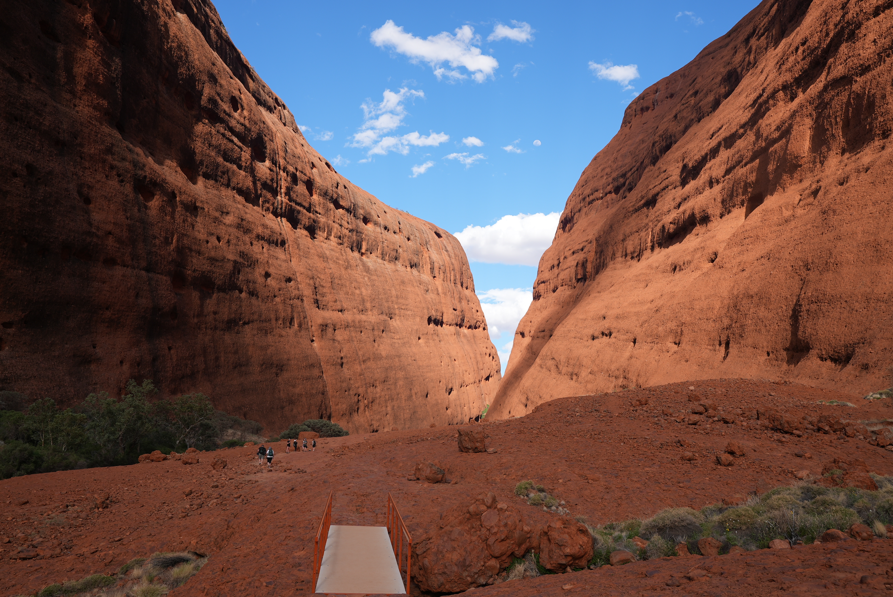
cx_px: 446
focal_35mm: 32
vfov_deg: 41.2
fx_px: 794
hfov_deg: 58.7
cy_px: 298
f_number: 5
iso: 80
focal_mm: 32
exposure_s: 1/250
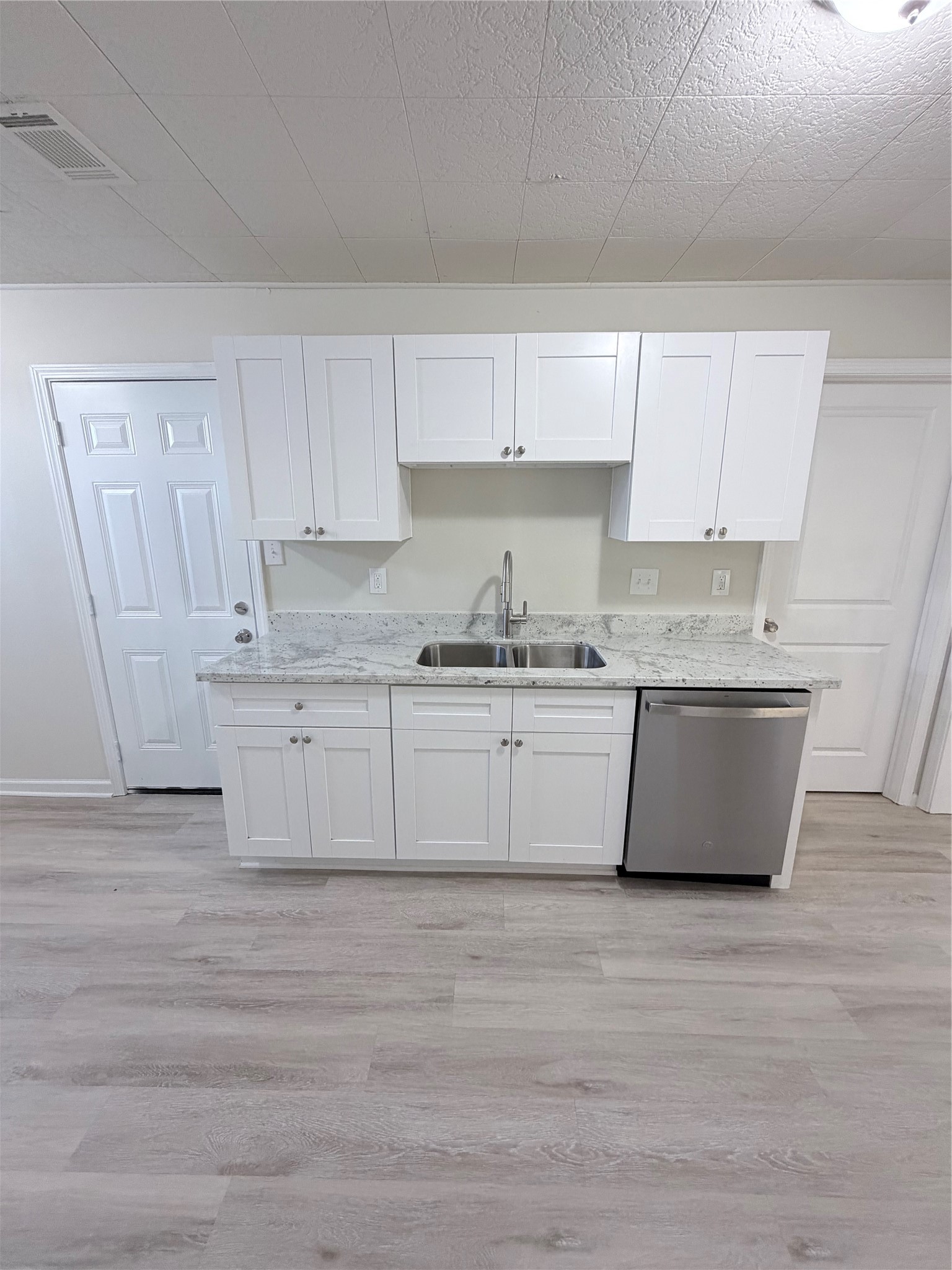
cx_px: 476
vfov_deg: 102.1
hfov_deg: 85.7
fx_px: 513
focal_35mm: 14
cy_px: 635
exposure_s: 1/114
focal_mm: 2.22
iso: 320
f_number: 2.2
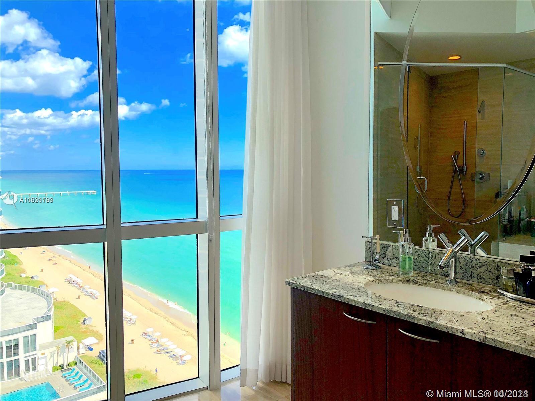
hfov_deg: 63.4
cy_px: 200
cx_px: 268
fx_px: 433
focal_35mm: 28
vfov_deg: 49.7
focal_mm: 4
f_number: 1.8
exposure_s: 1/533
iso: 20
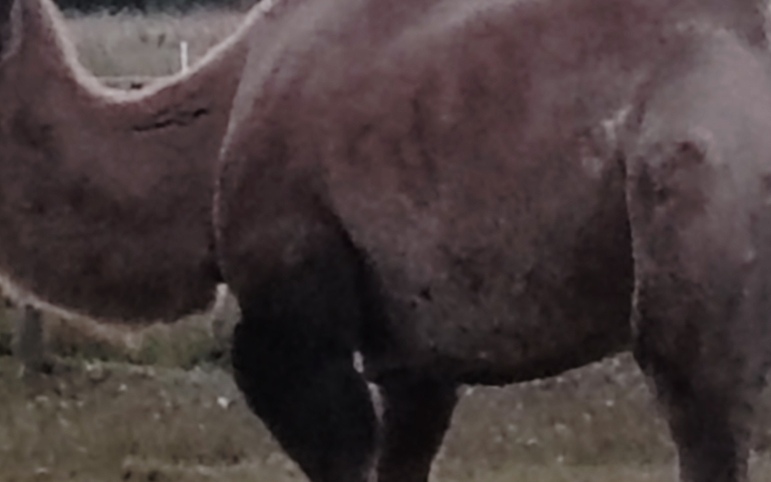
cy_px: -187
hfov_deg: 3.4
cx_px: 466
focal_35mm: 612
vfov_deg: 2.1
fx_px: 12858
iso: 100
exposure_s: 1/100
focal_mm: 6.12
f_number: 1.9
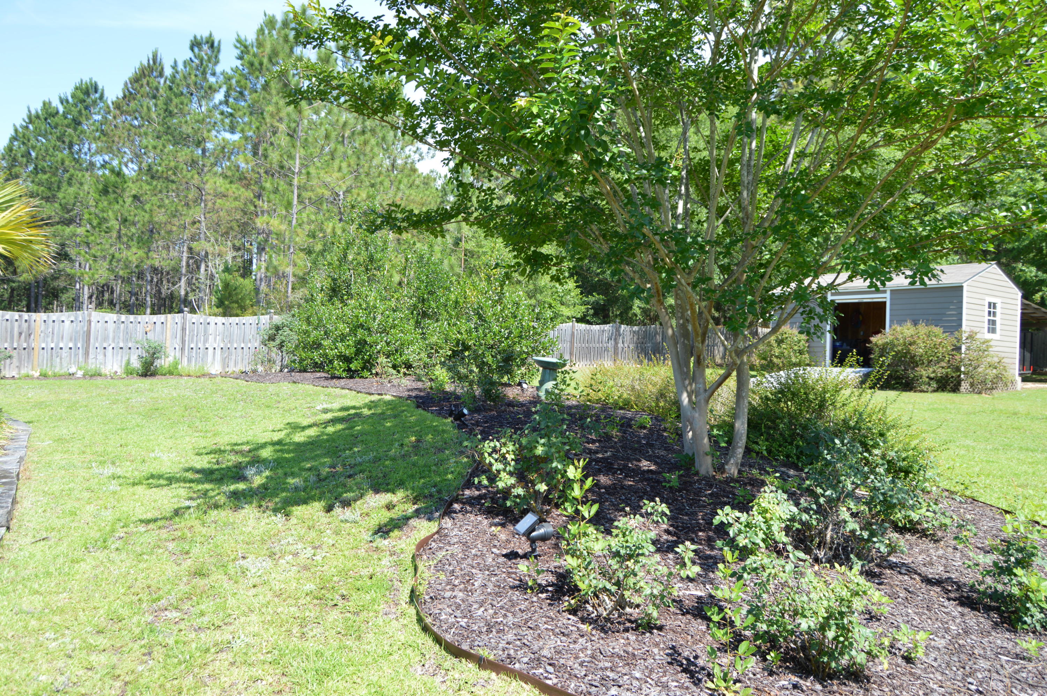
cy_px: 348
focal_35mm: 27
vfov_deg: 47.8
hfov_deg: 67.4
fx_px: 784
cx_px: 524
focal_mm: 18
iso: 100
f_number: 6.3
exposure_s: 1/160
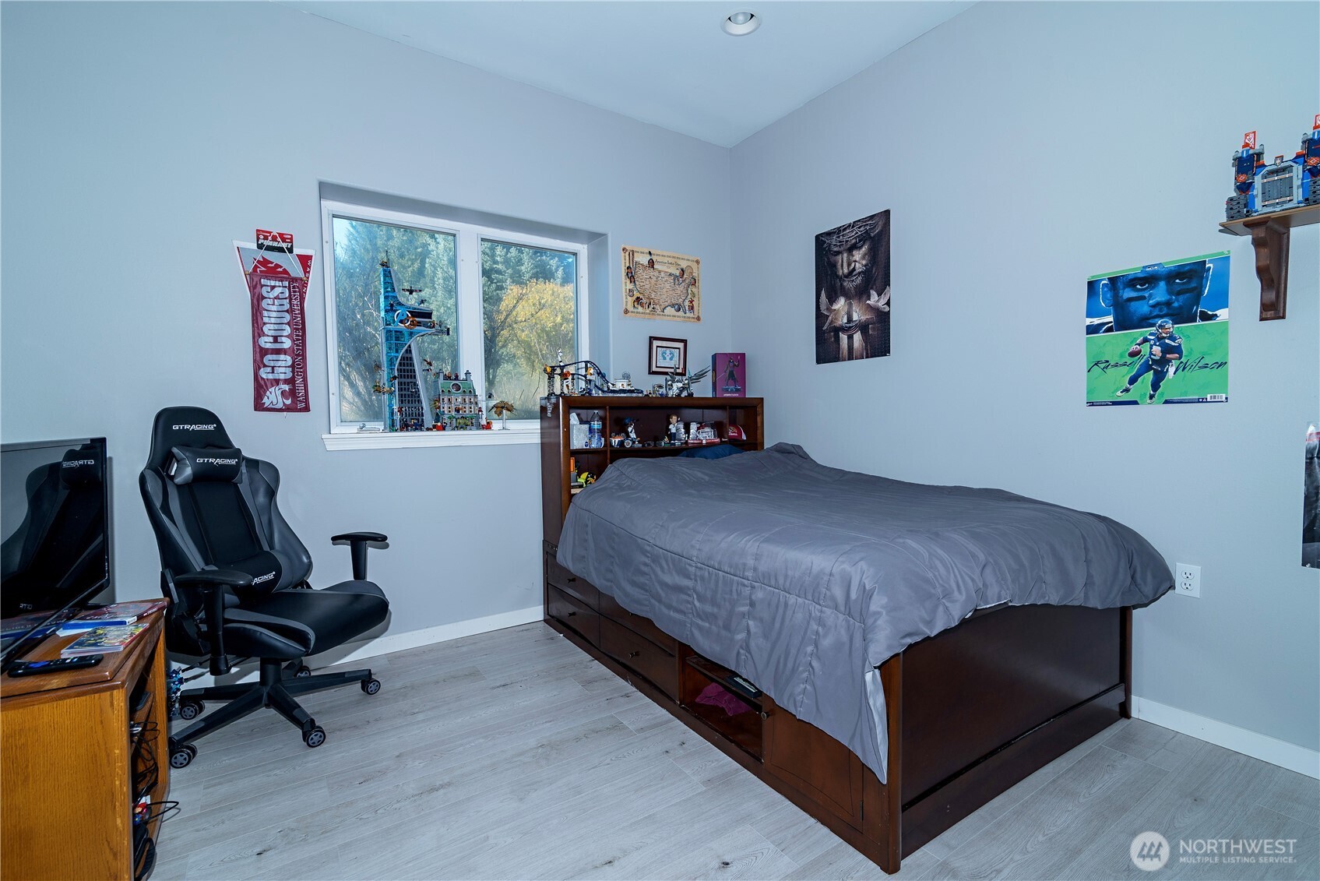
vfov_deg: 73.8
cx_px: 660
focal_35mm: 16
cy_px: 440
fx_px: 587
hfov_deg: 96.7
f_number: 6.3
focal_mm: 16
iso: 200
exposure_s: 1/125
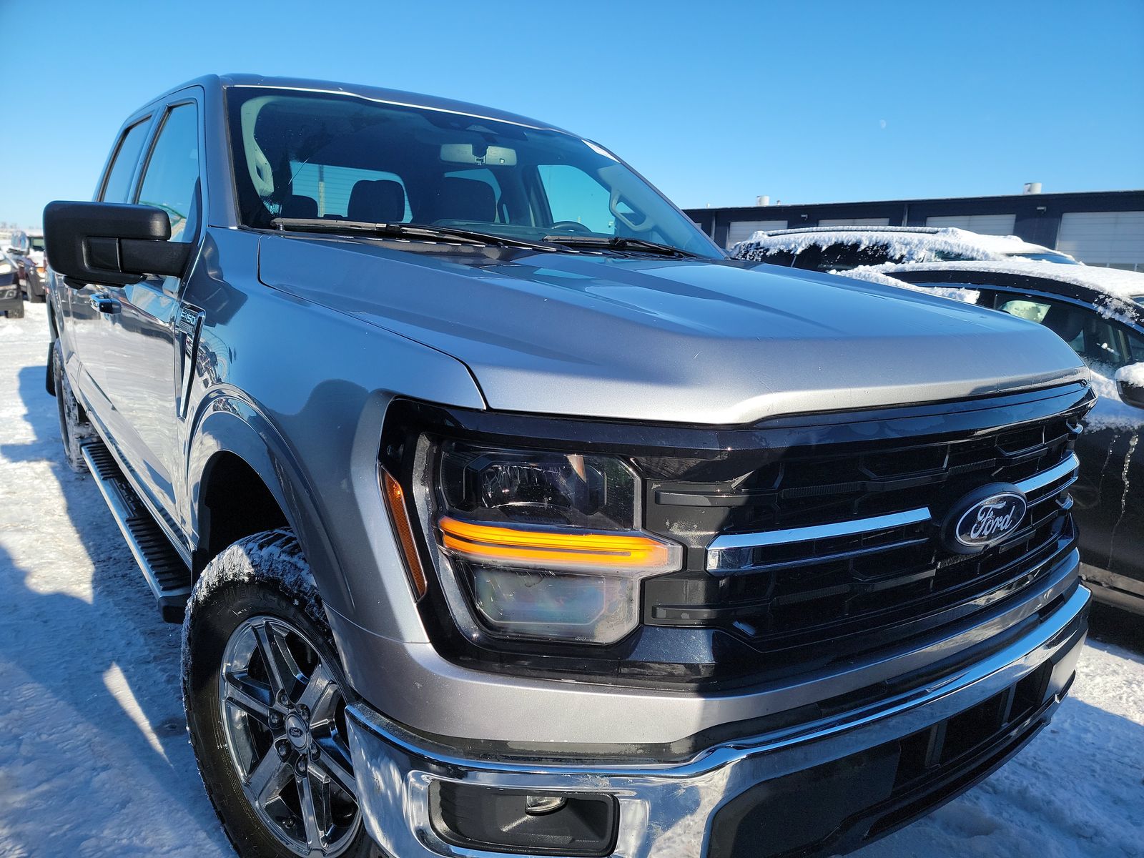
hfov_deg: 71.6
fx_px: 793
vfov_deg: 56.8
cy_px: 429
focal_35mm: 24
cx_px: 572
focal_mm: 6.7
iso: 50
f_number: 1.8
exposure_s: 1/678
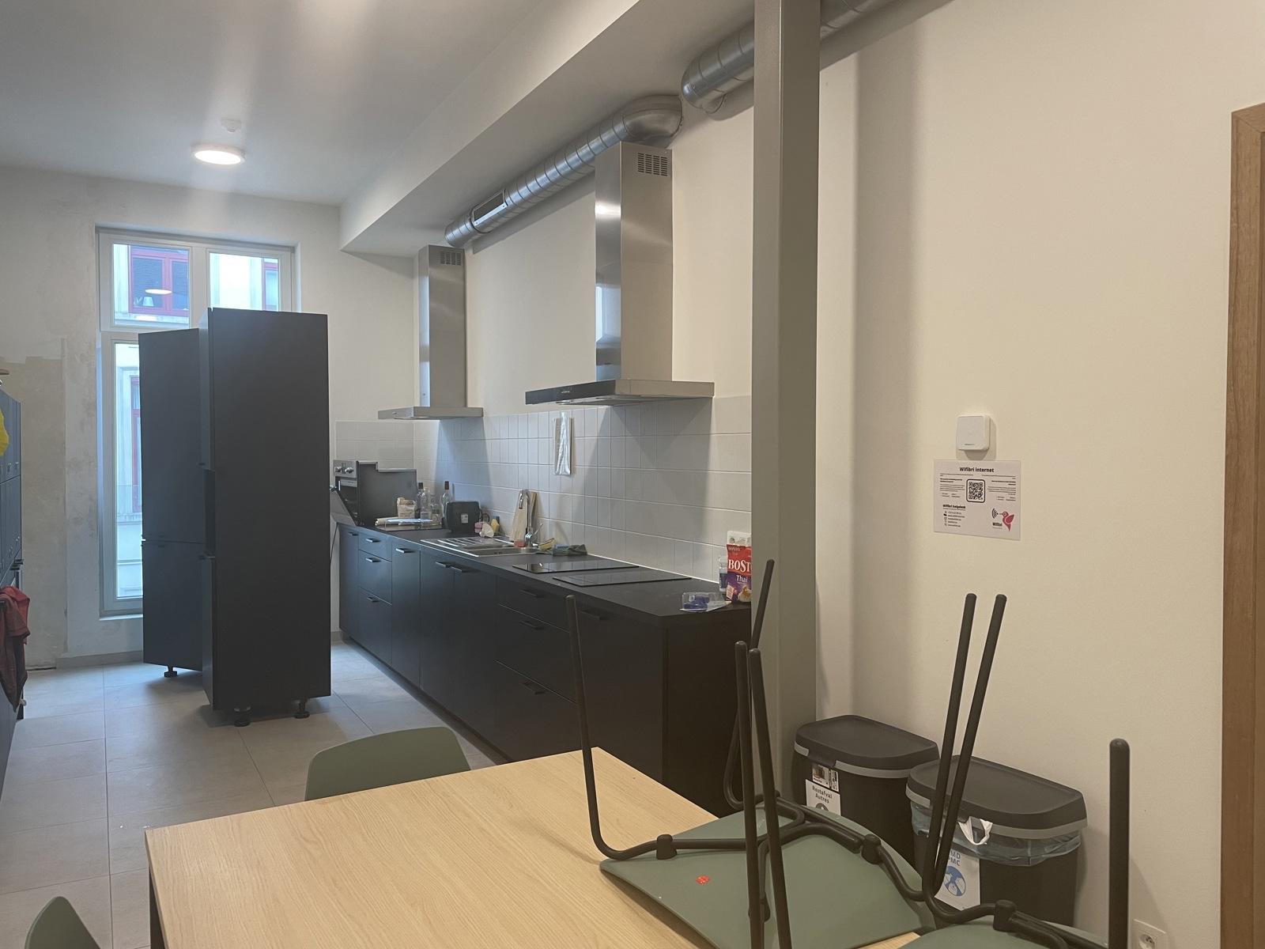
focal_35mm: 26
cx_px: 632
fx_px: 950
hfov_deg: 67.3
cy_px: 474
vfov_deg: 53.1
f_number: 1.6
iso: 80
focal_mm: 4.2
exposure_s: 1/50
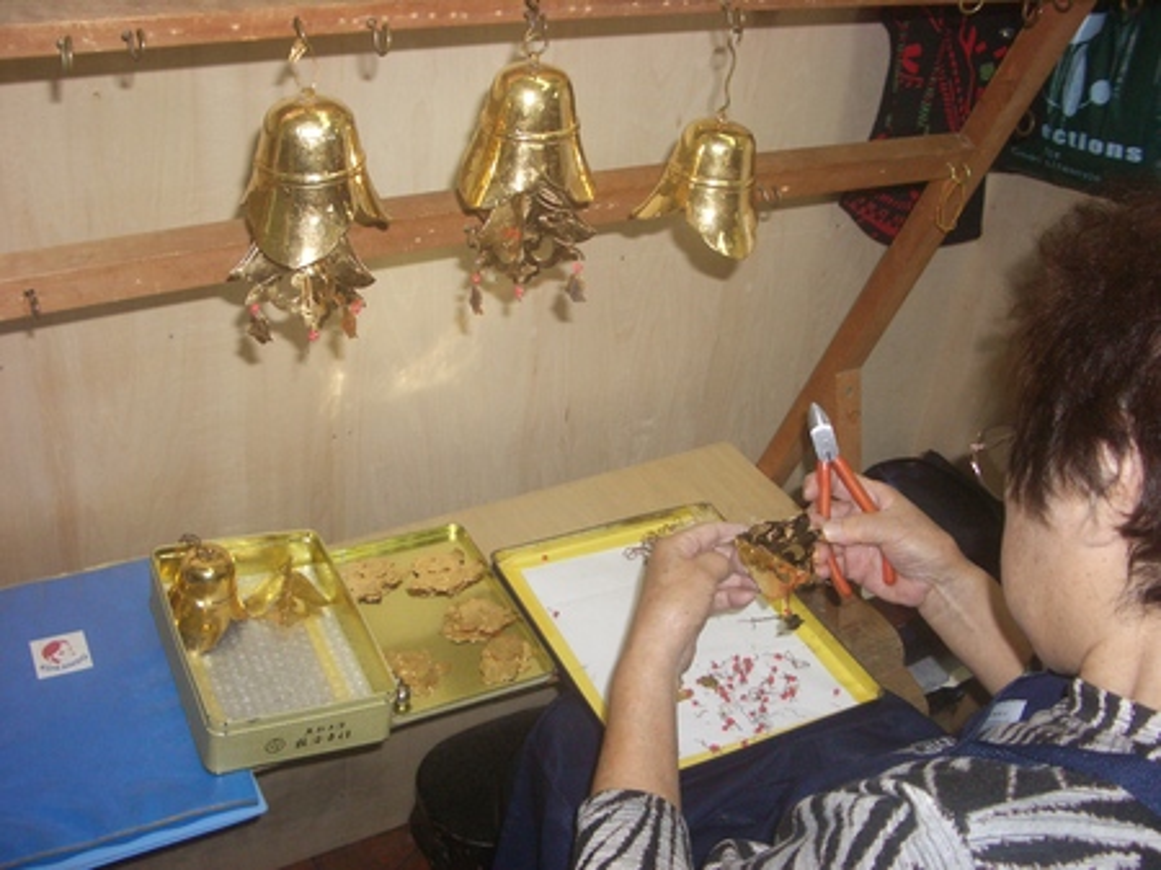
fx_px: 1173
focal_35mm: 35
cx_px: 580
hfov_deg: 52.7
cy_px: 435
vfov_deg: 40.7
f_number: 2.6
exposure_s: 1/60
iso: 200
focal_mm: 5.8
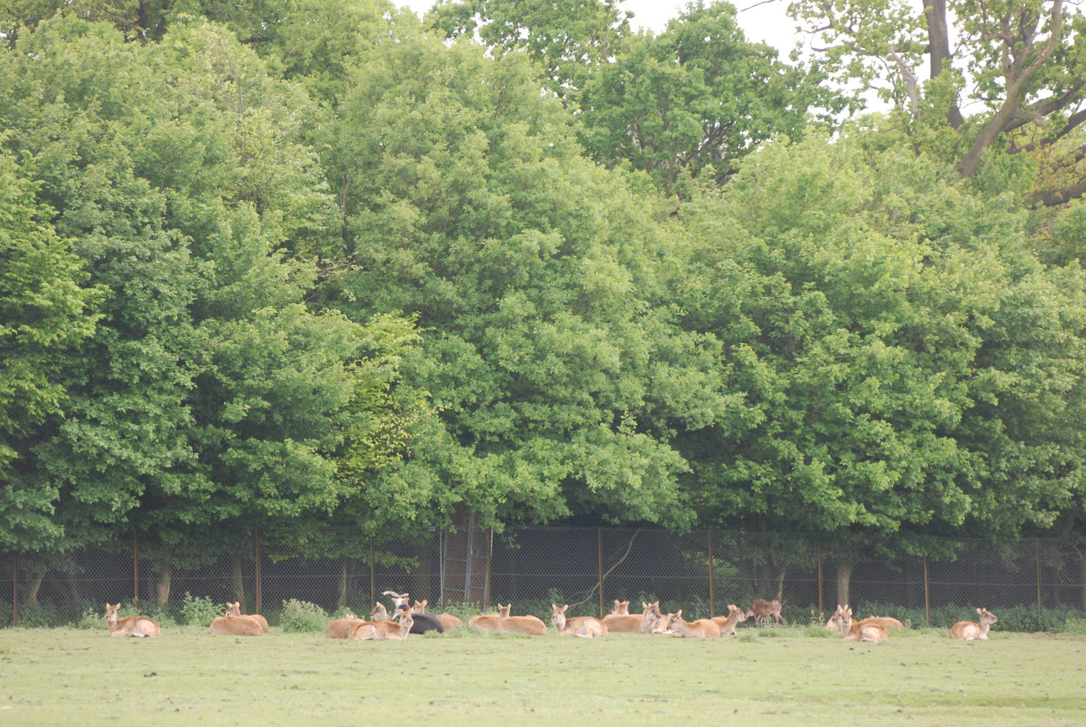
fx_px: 8834
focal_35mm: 292
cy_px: 364
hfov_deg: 7.0
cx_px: 543
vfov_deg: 4.7
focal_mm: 195
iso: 400
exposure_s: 1/200
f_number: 5
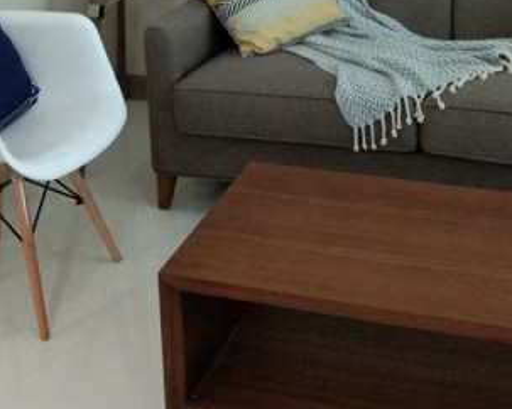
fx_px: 1211
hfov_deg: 23.9
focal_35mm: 80
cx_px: 242
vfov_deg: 18.3
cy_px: -71
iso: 320
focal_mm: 3.69
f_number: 2.2
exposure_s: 1/25
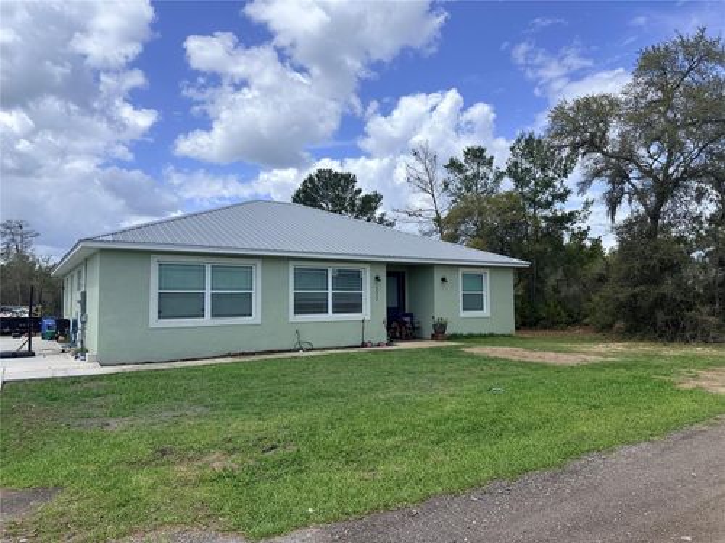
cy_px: 272
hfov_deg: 71.6
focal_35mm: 24
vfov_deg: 56.8
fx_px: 503
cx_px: 362
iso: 80
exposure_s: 1/5714
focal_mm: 6.76
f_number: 1.78
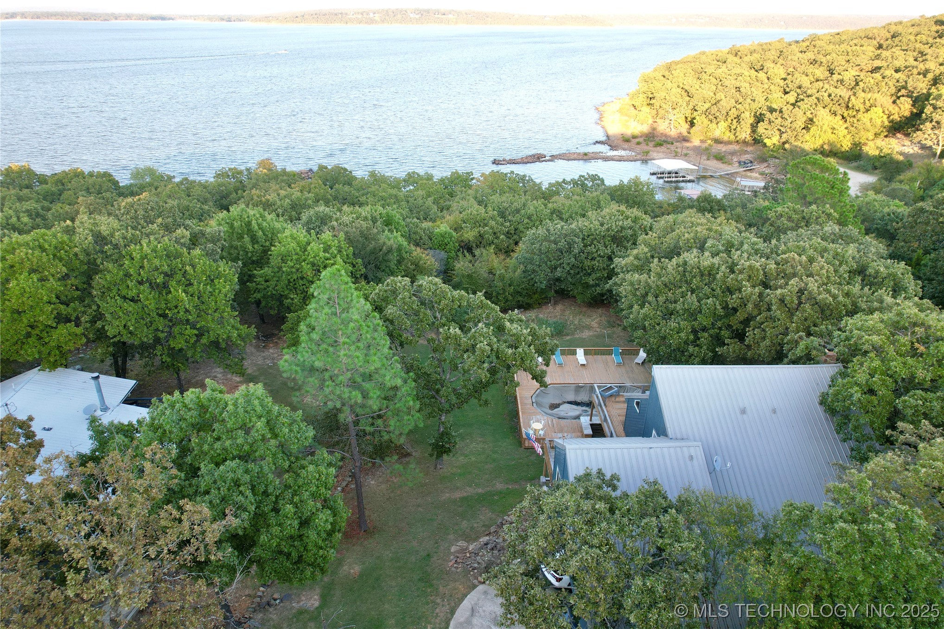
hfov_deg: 78.6
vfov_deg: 57.2
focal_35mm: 22
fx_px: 577
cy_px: 314
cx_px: 472
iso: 100
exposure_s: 1/180
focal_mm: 8.38
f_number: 2.8
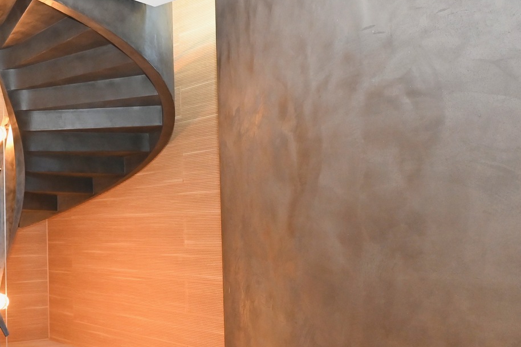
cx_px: -27
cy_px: 205
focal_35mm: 42
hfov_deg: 39.5
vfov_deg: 31.8
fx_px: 607
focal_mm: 15
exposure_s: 1/60
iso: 1800
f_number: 4
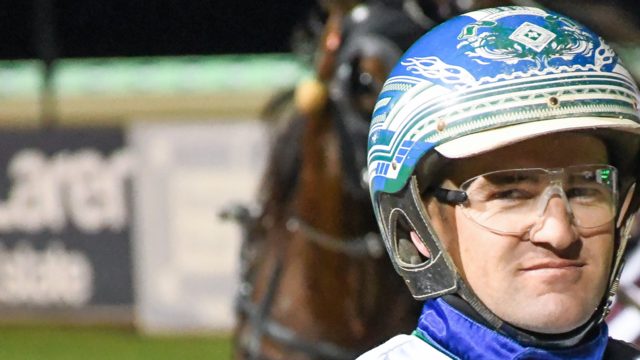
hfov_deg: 4.6
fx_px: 7959
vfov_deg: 2.6
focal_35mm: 469
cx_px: 498
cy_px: 434
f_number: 5.6
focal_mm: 140
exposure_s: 1/640
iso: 12800
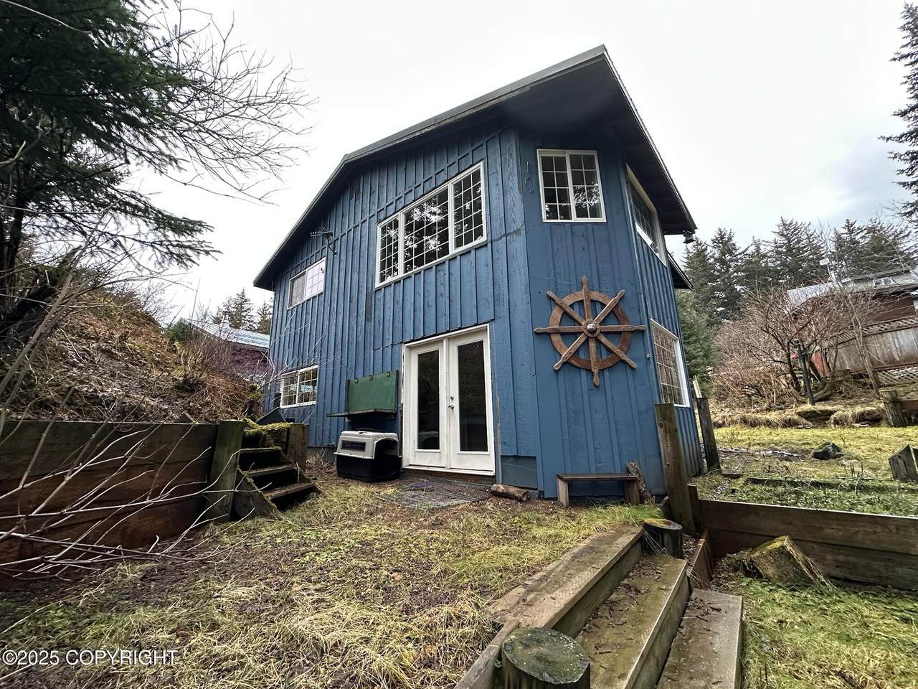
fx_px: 371
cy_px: 344
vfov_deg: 85.7
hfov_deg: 102.1
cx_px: 459
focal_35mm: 14
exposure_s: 1/90
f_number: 2.2
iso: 320
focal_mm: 2.22
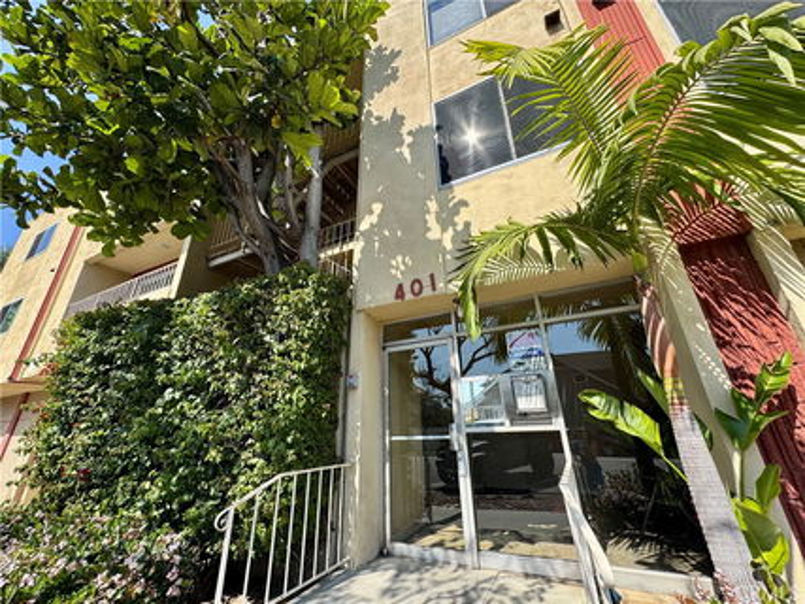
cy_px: 302
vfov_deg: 85.6
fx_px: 325
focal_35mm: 14
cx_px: 402
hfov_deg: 102.1
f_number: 2.2
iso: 40
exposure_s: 1/796
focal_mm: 2.22
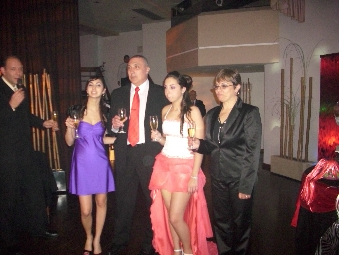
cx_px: 170
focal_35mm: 31
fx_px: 304
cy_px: 128
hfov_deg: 58.4
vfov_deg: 45.4
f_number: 2.8
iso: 400
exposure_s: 1/30
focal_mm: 6.2
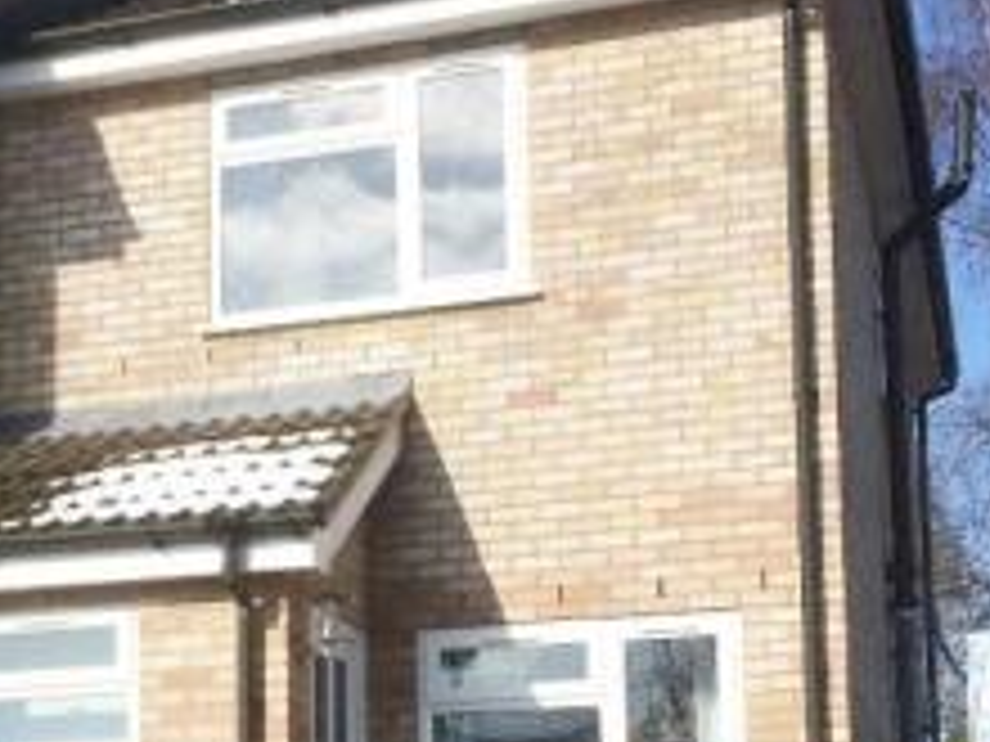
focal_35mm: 77
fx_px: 2202
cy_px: 713
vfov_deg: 18.7
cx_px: 227
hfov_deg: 25.0
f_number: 2.2
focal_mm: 4.15
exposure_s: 1/3425
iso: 32
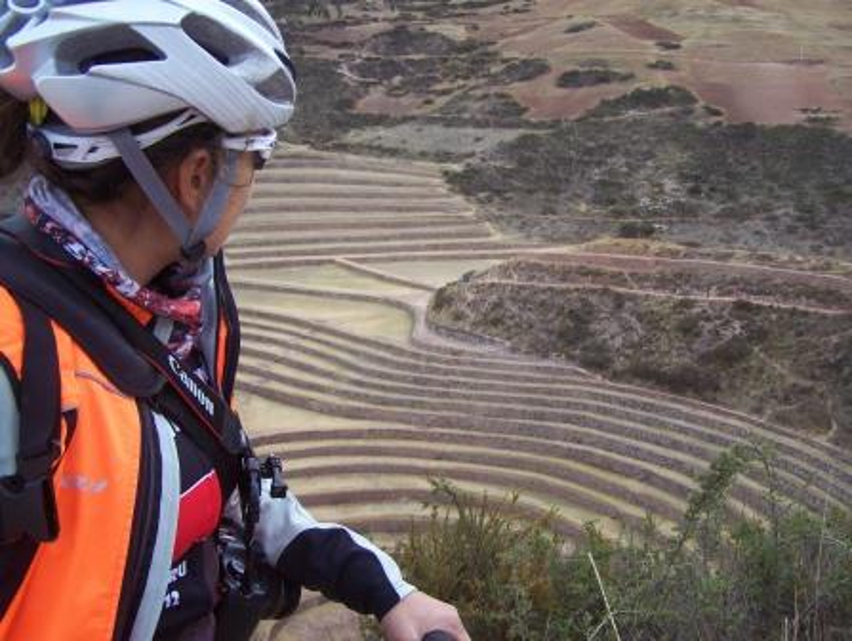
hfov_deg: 48.9
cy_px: 320
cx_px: 426
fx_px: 936
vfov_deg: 37.8
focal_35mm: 38
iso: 80
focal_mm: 6.3
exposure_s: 1/500
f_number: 2.8
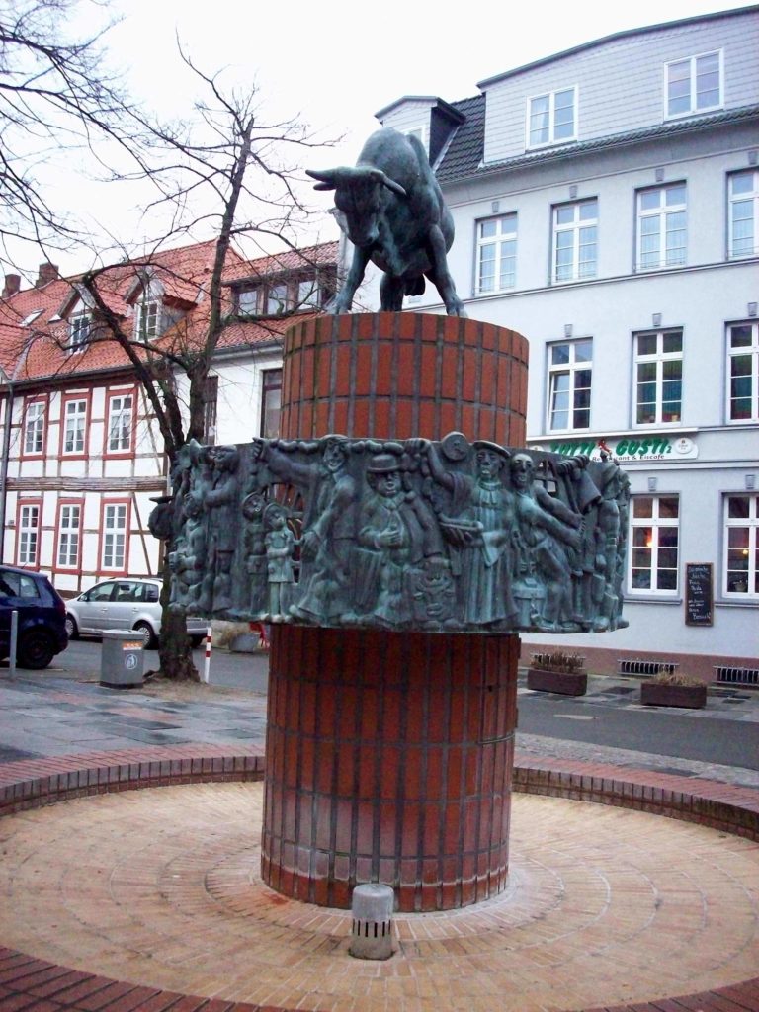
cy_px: 506
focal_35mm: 37
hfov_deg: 38.7
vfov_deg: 50.1
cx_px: 380
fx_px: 1082
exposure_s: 1/128
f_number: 2.8
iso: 469
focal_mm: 6.2
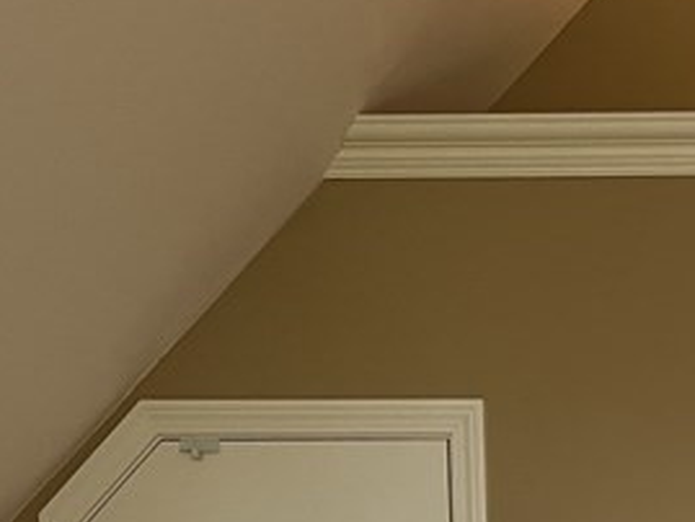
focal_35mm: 99
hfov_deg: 17.7
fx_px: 1989
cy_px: 954
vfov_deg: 13.4
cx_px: 1046
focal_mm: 5.7
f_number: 1.5
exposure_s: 1/60
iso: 100
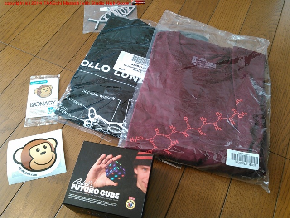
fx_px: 251
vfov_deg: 46.8
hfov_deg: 60.0
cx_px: 145
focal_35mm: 30
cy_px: 109
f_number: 2.4
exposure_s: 1/15.1
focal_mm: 4
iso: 128
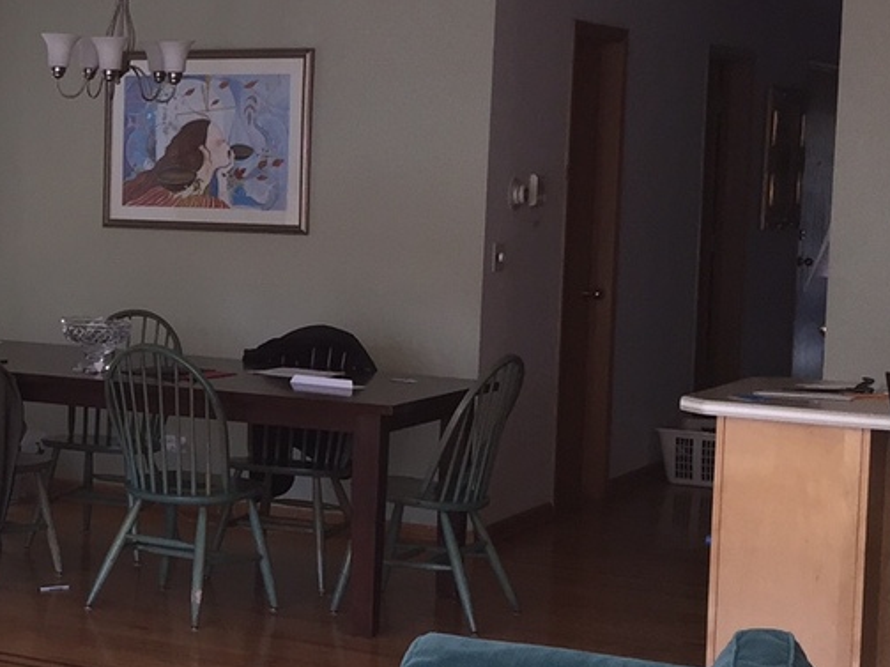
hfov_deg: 21.9
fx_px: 2133
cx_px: -163
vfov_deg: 17.8
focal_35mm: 83
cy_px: 301
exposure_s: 1/30
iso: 50
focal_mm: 4.15
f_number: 2.2
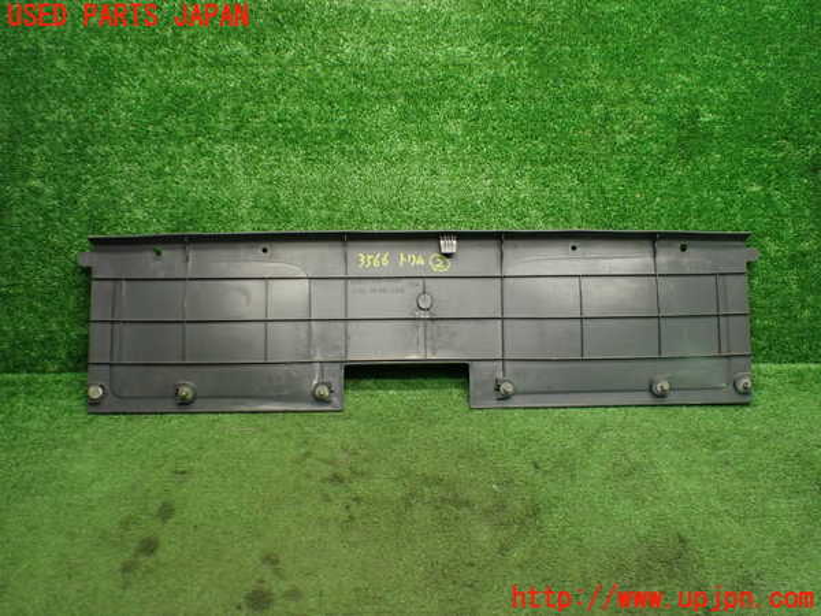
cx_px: 410
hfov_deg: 60.0
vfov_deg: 46.8
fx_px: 712
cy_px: 308
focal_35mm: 30
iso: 640
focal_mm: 5.4
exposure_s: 1/125
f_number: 2.3
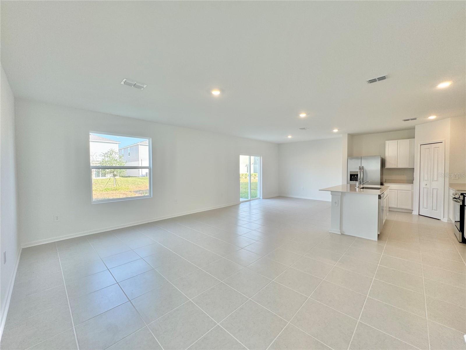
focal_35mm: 14
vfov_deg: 85.7
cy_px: 175
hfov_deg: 102.1
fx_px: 188
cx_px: 233
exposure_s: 1/120
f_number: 2.2
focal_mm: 2.22
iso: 50
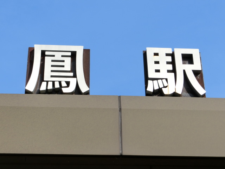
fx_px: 695
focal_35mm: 107
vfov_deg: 13.8
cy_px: 84
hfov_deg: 18.4
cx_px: 112
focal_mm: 19.1
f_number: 5.7
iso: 80
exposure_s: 1/320
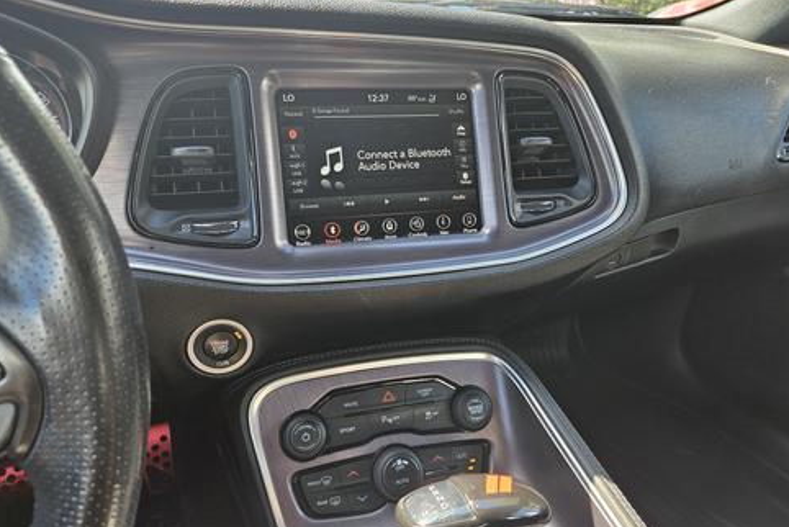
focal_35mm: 25
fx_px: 548
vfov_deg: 51.3
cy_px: 268
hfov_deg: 71.5
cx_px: 406
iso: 32
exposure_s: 1/50
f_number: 1.8
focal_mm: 5.4
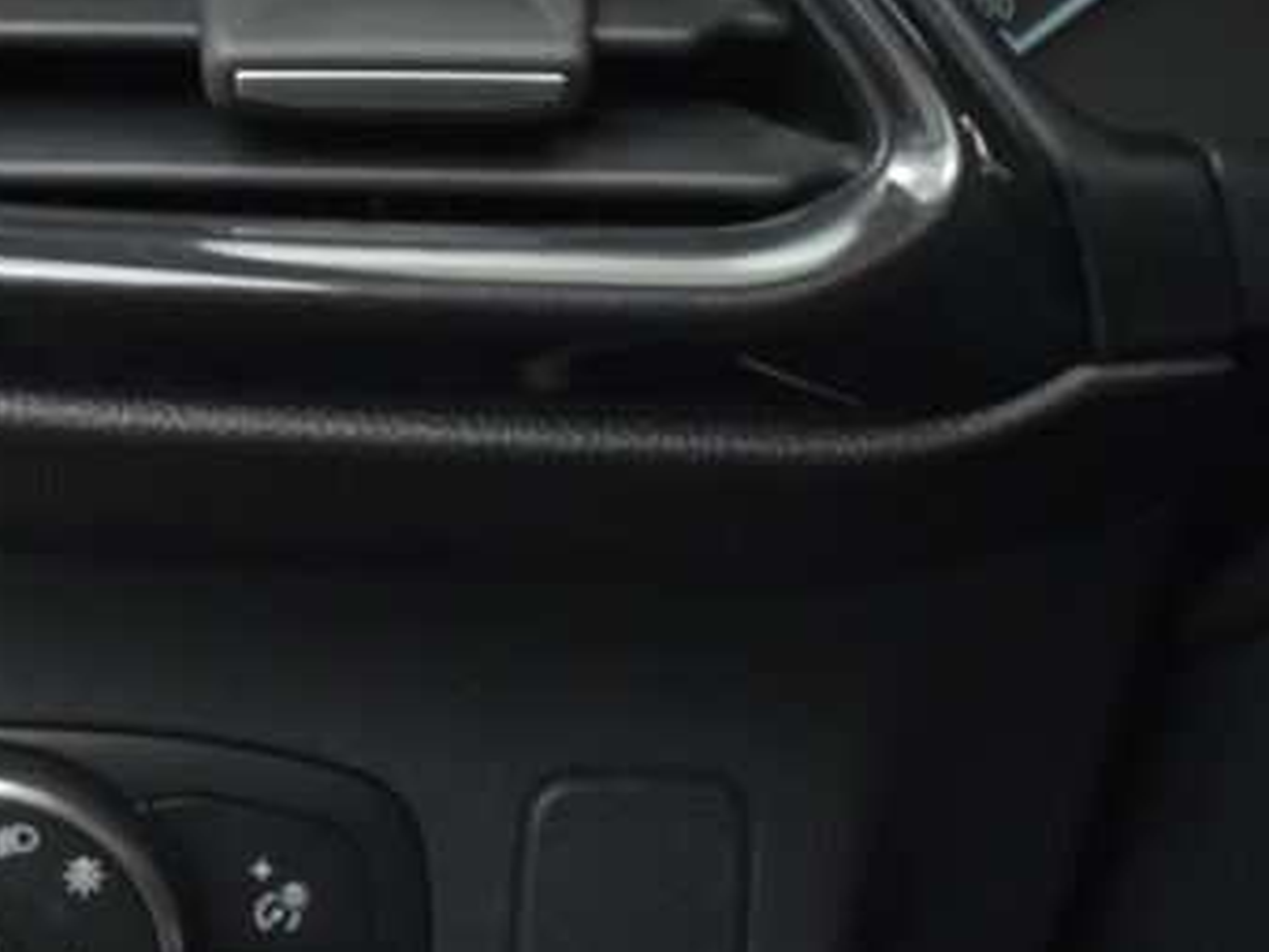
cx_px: -26
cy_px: 368
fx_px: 2860
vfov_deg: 18.9
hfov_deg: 23.8
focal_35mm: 78
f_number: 3.5
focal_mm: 18
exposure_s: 1/60
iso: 1600
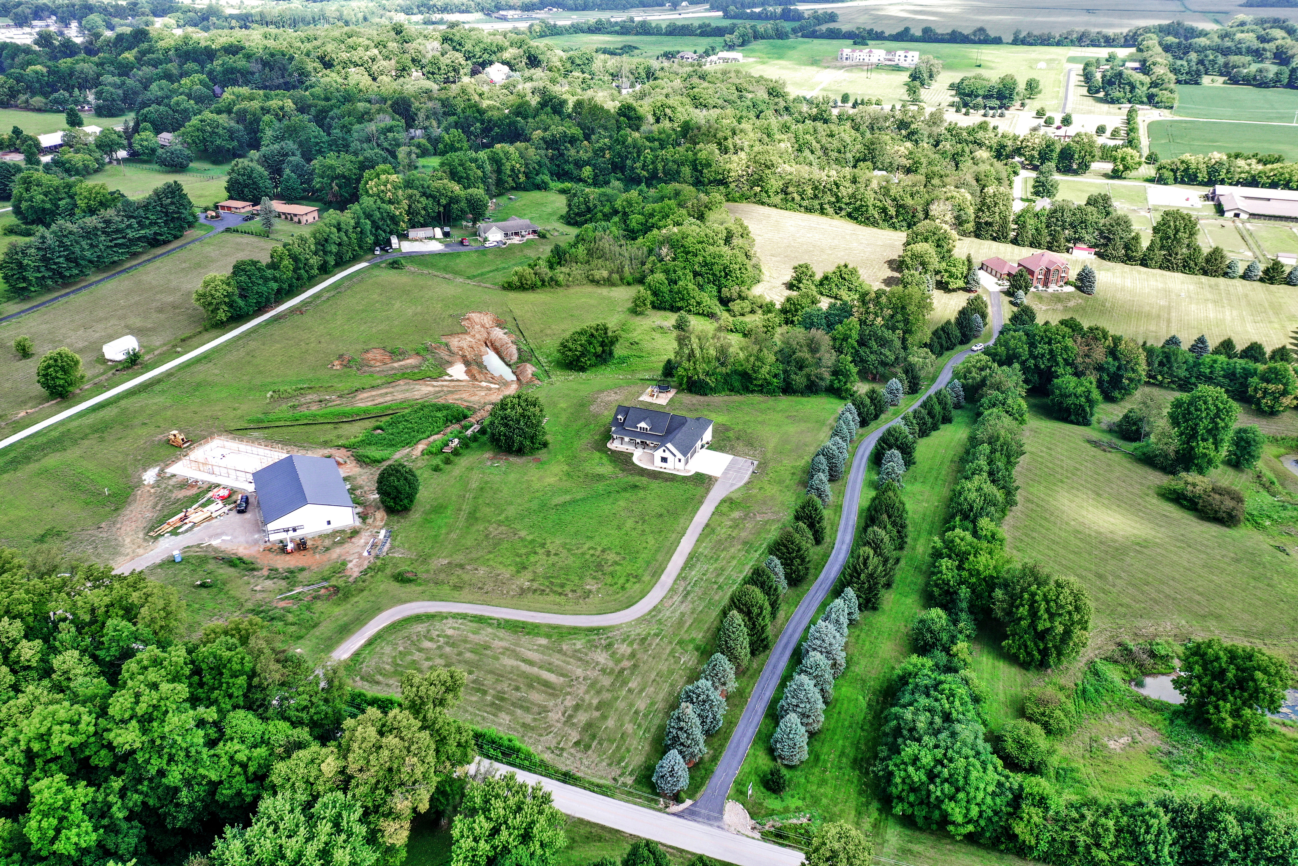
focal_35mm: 28
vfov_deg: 46.4
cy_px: 433
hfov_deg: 65.5
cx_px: 649
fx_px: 1009
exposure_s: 1/160
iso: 100
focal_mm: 10.26
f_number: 4.5
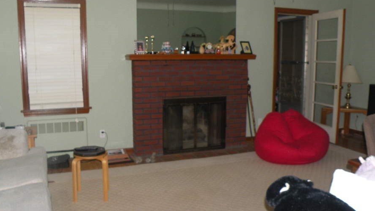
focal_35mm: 34
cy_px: 109
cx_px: 172
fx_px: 338
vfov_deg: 34.6
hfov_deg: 58.0
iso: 115
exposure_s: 1/60
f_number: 2.8
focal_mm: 4.7
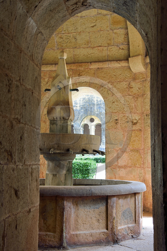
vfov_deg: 39.6
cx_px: 84
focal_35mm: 50
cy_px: 126
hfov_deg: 26.9
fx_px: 348
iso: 400
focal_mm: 50
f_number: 10
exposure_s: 1/50
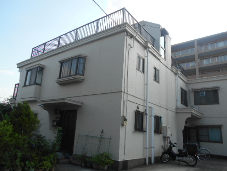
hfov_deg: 67.3
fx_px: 170
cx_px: 114
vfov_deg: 53.1
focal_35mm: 26
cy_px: 86
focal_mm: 4.6
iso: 80
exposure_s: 1/500
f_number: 3.2
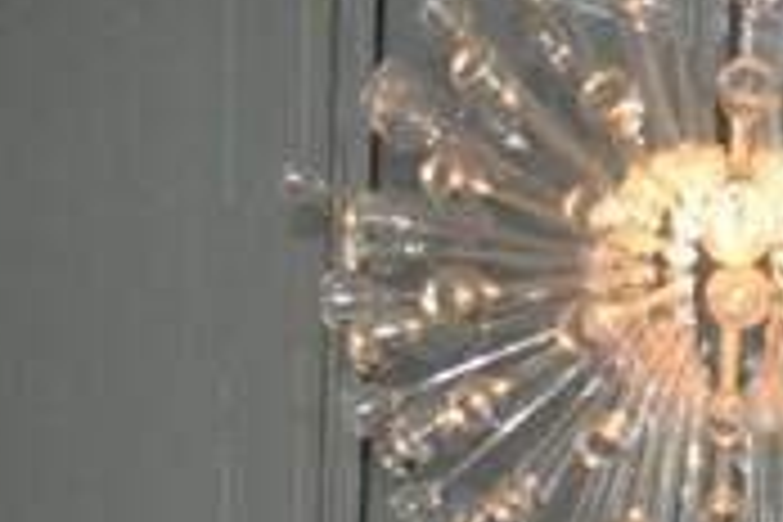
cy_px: 940
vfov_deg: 4.5
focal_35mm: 300
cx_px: 2012
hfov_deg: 6.5
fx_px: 6524
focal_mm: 32
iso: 800
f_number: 4.8
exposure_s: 1/60
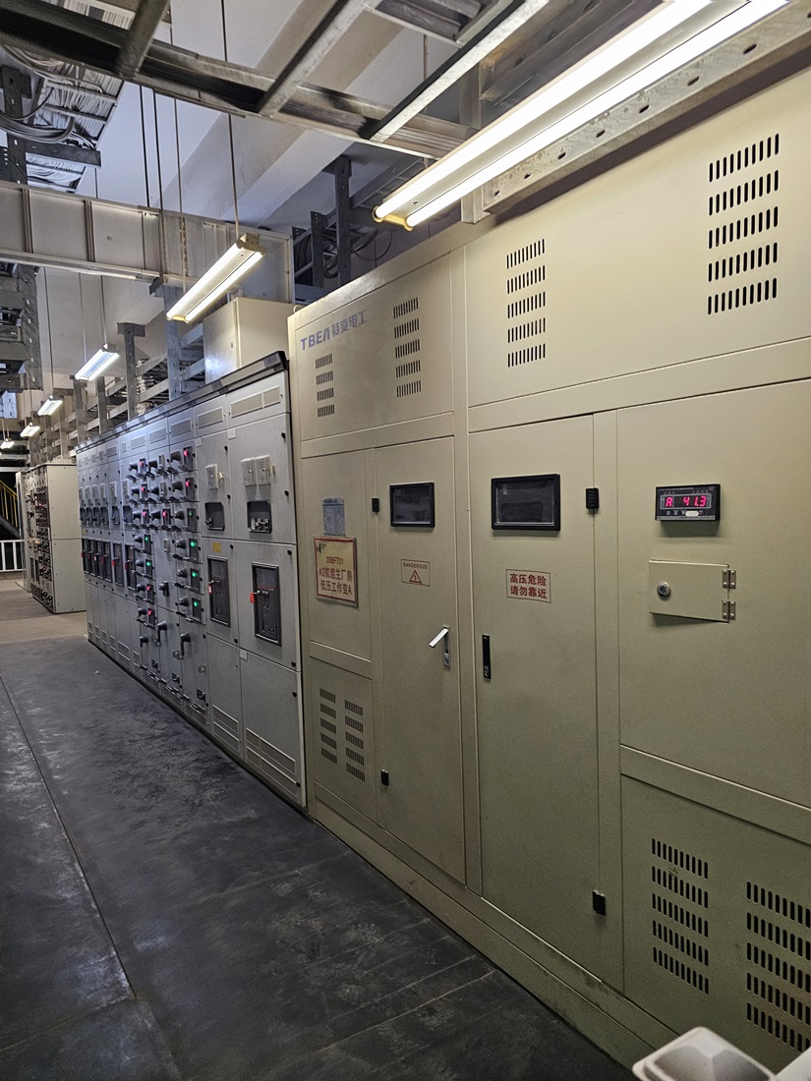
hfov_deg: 58.9
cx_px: 406
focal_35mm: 23
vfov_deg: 73.9
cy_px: 540
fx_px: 718
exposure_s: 1/100
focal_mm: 6.3
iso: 320
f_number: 1.7
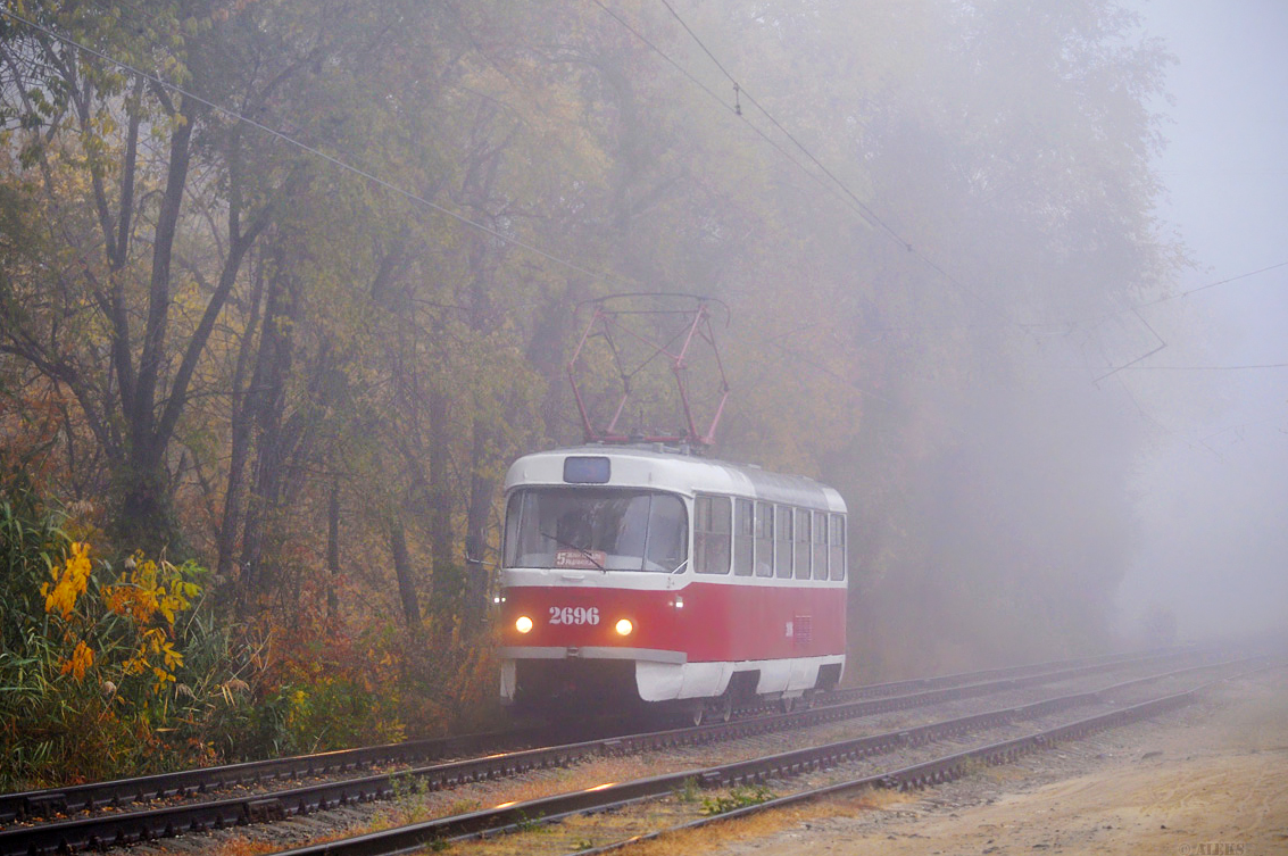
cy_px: 443
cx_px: 660
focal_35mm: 108
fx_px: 3860
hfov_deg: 18.9
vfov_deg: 12.7
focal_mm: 68
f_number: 5
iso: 400
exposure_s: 1/200
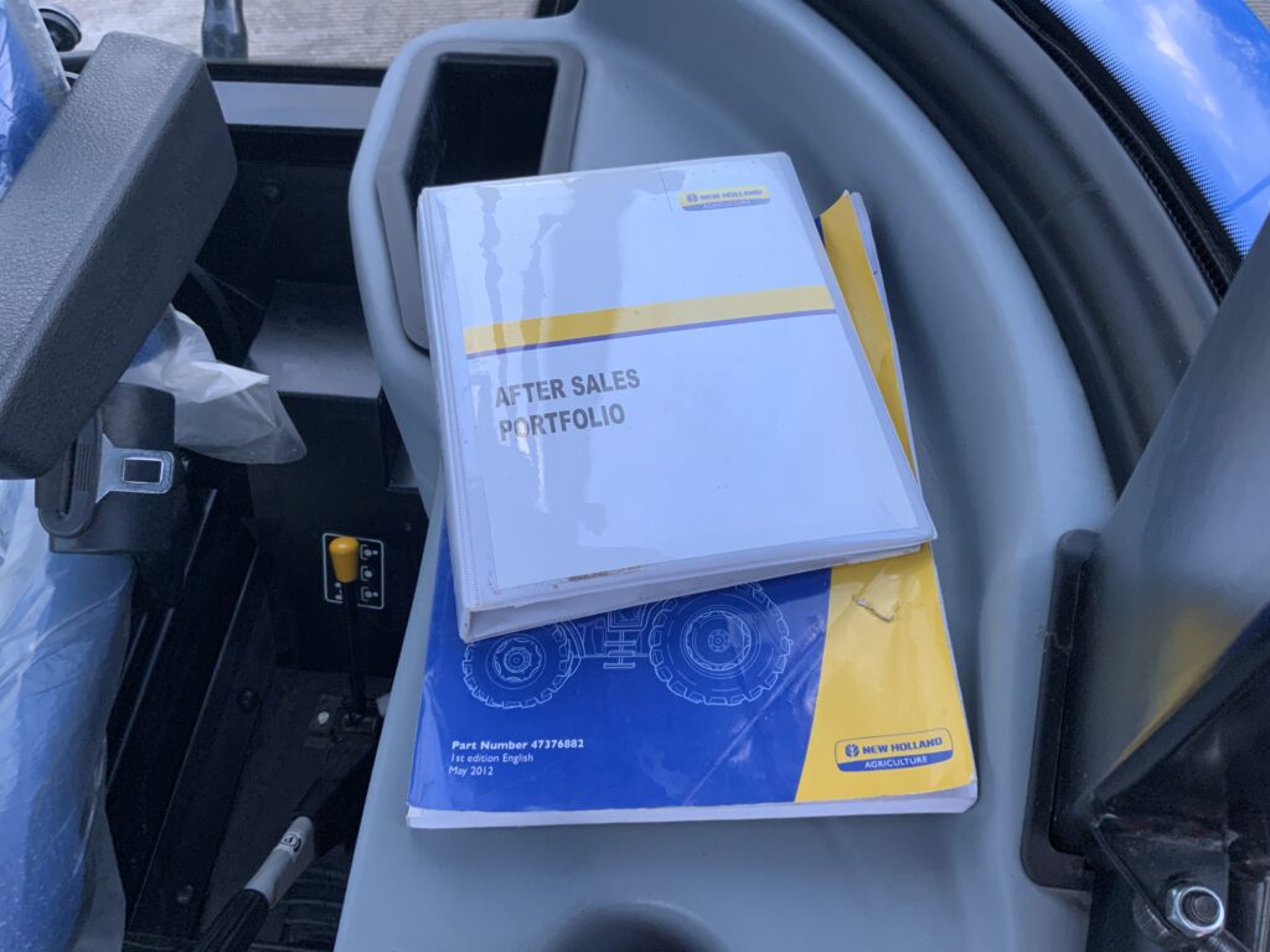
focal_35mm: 29
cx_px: 635
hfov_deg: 61.7
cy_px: 476
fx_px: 1064
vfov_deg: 48.2
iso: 50
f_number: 1.8
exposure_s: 1/122
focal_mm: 3
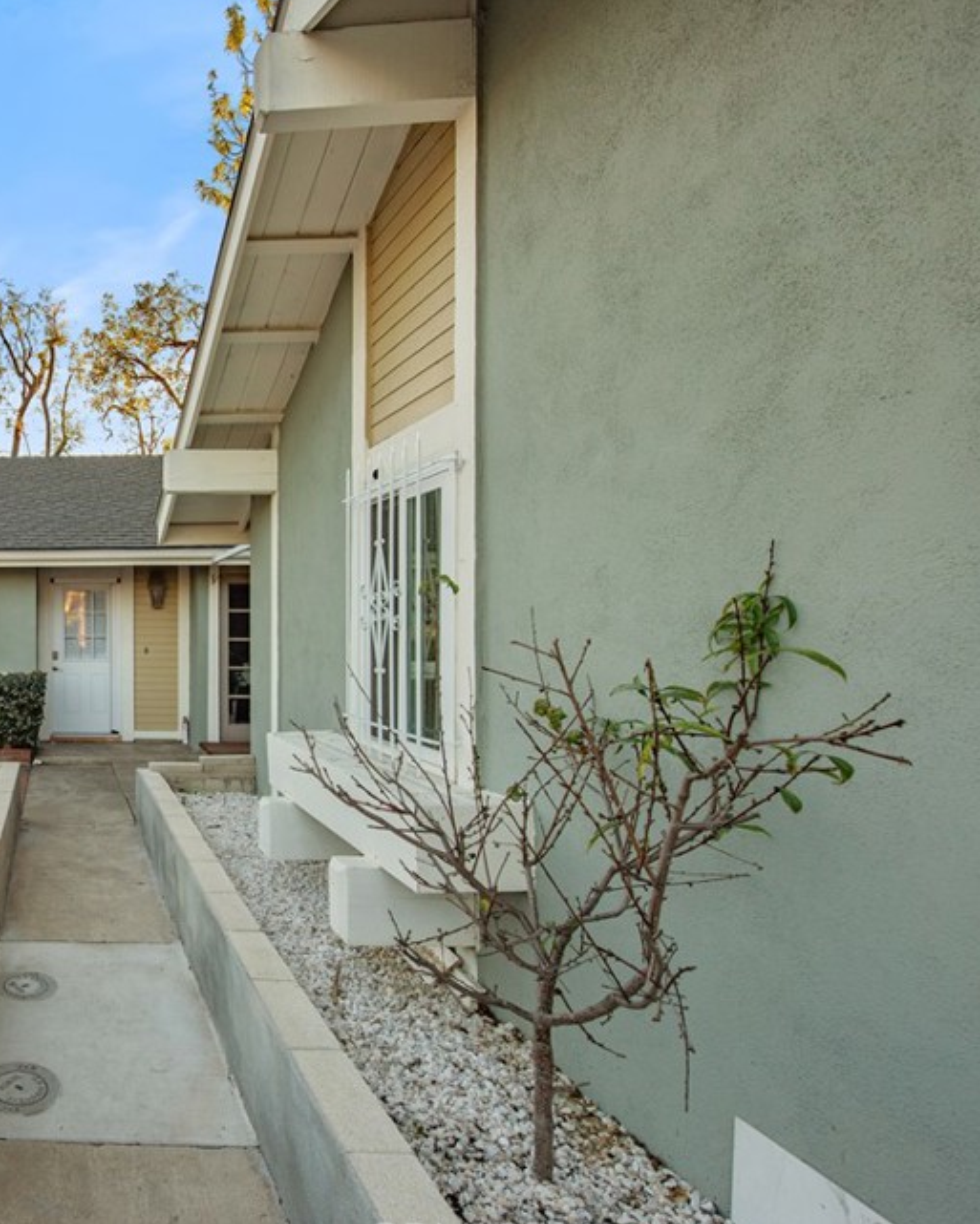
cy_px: 616
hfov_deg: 53.0
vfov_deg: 77.6
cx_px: 17
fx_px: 761
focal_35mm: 21
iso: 250
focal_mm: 14
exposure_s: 1/250
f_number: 8
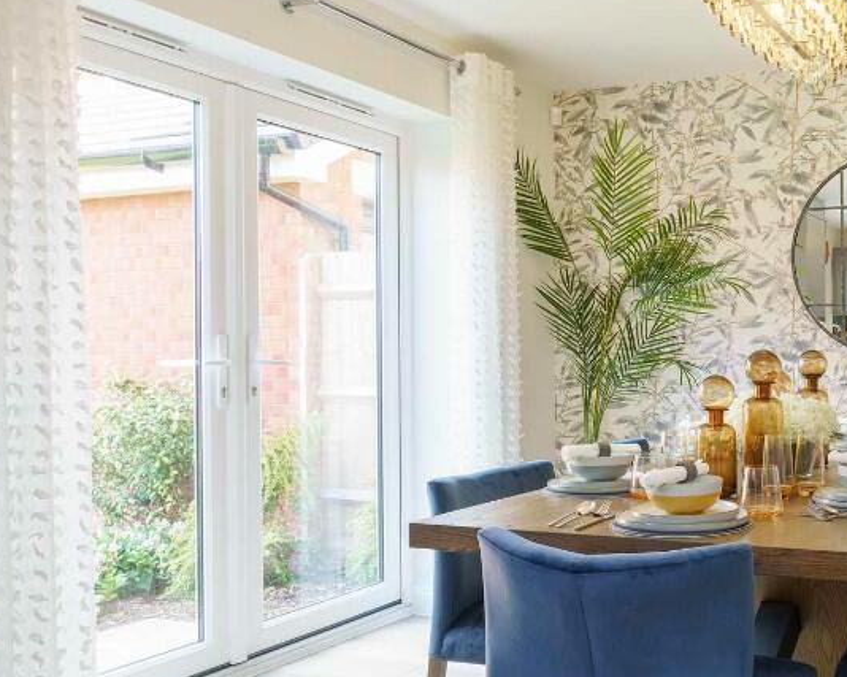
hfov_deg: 45.1
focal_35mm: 37
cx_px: 739
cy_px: 369
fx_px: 929
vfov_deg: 40.0
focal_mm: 20.6
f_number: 11
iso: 100
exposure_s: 1/2
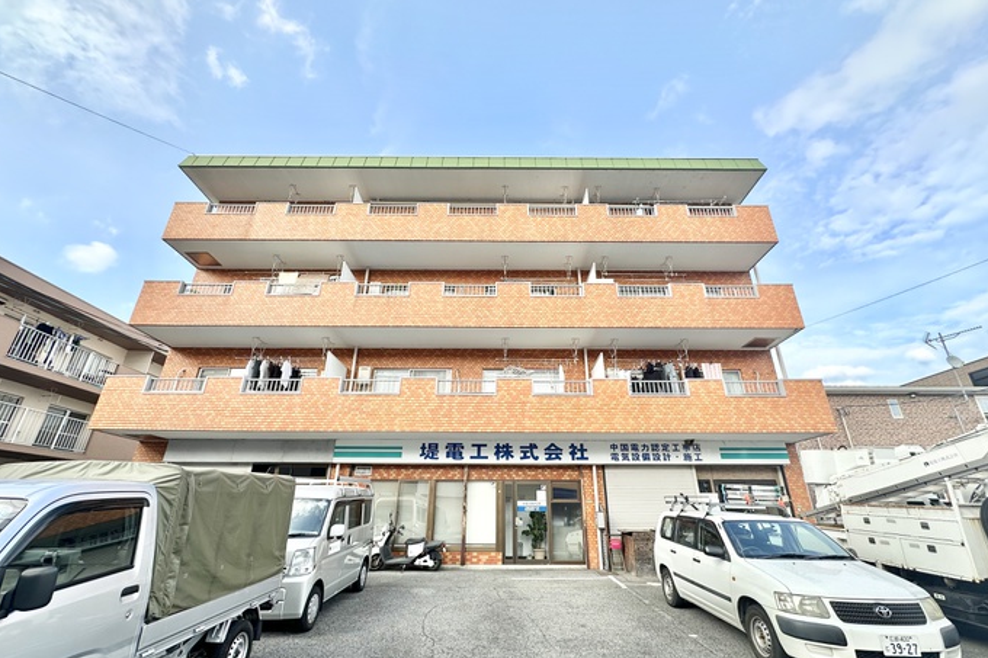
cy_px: 355
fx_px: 412
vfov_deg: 77.2
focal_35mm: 15
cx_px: 501
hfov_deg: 100.4
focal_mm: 2.22
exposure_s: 1/498
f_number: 2.2
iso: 40
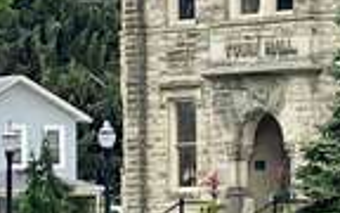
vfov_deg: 4.3
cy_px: -38
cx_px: 182
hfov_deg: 6.9
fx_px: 2835
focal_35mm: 306
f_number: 2
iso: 20
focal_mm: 6
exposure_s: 1/905
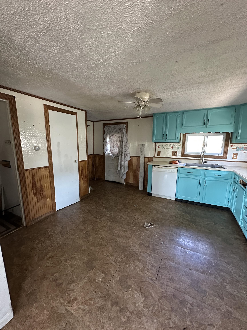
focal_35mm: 14
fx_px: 133
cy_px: 165
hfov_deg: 85.7
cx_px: 124
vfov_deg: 102.1
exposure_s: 1/60
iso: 500
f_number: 2.2
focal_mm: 2.22
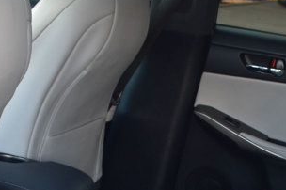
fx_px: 722
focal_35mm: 91
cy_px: 299
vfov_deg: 13.9
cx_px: 215
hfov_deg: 22.2
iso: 400
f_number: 7.1
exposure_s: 1/30
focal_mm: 18
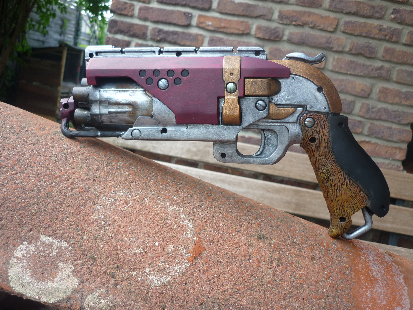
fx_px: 394
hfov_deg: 55.4
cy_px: 155
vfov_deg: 42.9
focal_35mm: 33
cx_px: 206
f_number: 2.8
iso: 80
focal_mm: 5.5
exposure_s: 1/50
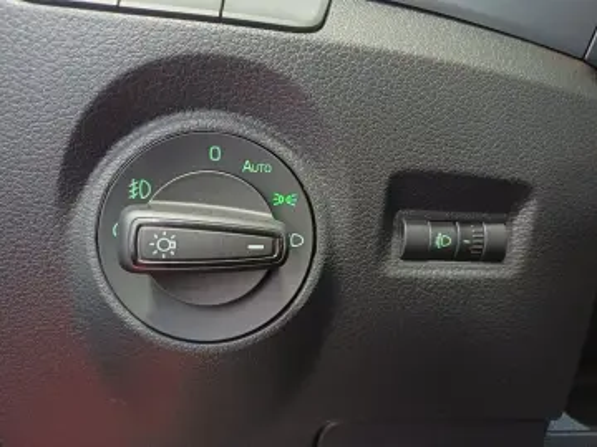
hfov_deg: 69.4
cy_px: 224
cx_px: 298
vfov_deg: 54.9
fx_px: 431
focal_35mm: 25
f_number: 1.8
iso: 640
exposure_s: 1/20
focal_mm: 4.65
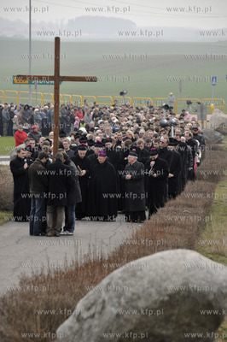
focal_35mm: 195
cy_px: 171
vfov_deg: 10.6
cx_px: 114
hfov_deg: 7.0
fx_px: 1847
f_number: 5.6
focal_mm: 130
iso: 400
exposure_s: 1/1250
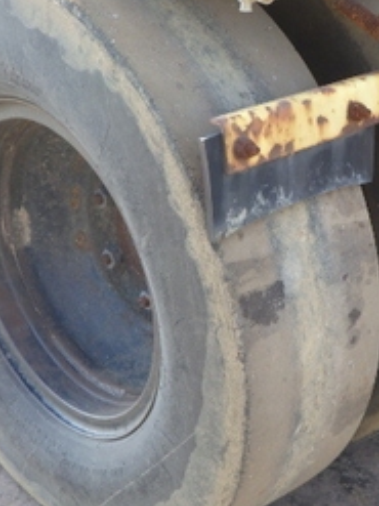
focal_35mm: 66
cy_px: 256
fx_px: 964
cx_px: 303
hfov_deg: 21.9
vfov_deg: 29.4
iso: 125
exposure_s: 1/125
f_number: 3.8
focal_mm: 6.1
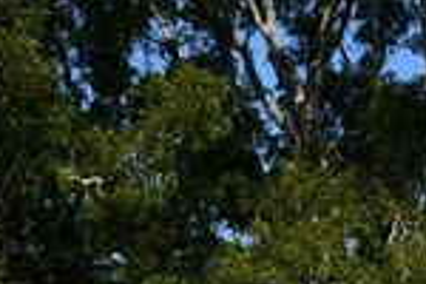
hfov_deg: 10.9
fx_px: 2224
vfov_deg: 7.1
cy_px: 557
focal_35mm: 188
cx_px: 253
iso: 100
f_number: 10
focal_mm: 22
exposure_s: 1/400
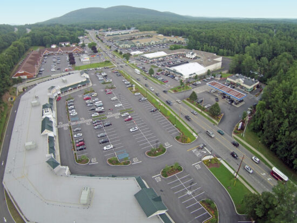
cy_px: 112
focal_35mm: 28
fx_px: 240
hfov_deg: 63.4
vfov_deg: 49.8
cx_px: 148
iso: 100
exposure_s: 1/142
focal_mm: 5
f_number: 2.8
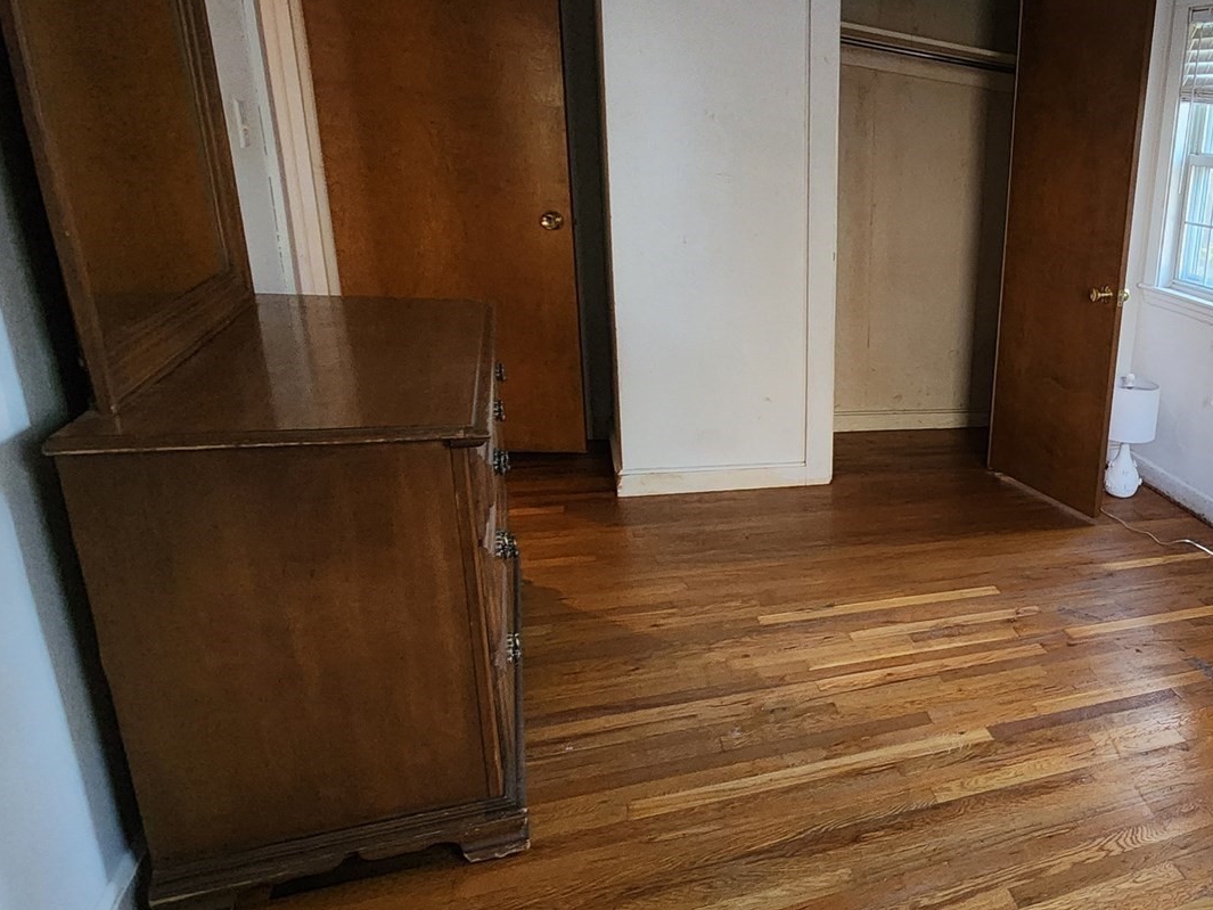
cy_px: 467
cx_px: 1161
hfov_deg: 56.4
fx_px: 876
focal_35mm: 25
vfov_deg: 54.9
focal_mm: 2.2
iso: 500
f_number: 2.2
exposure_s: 1/30
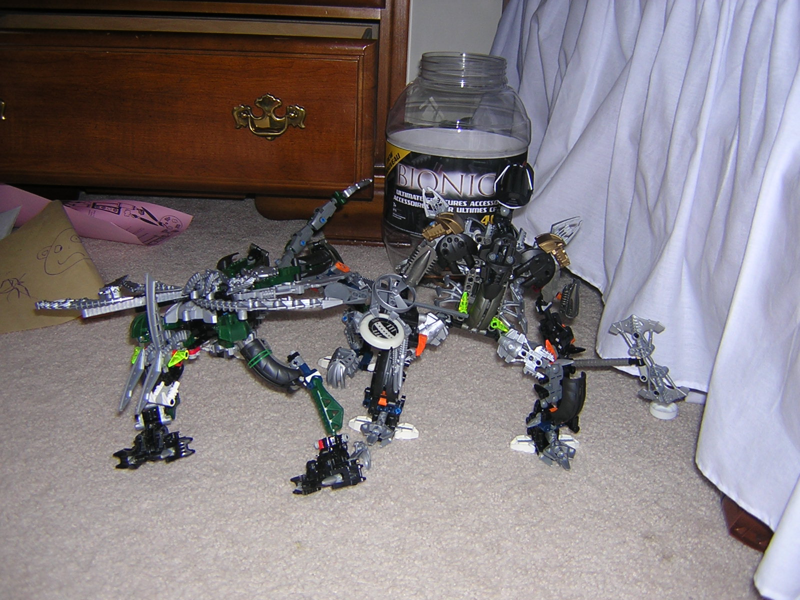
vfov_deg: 39.7
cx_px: 400
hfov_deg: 51.4
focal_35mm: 36
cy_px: 300
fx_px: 832
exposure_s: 1/60.1
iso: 100
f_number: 2.6
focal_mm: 4.7
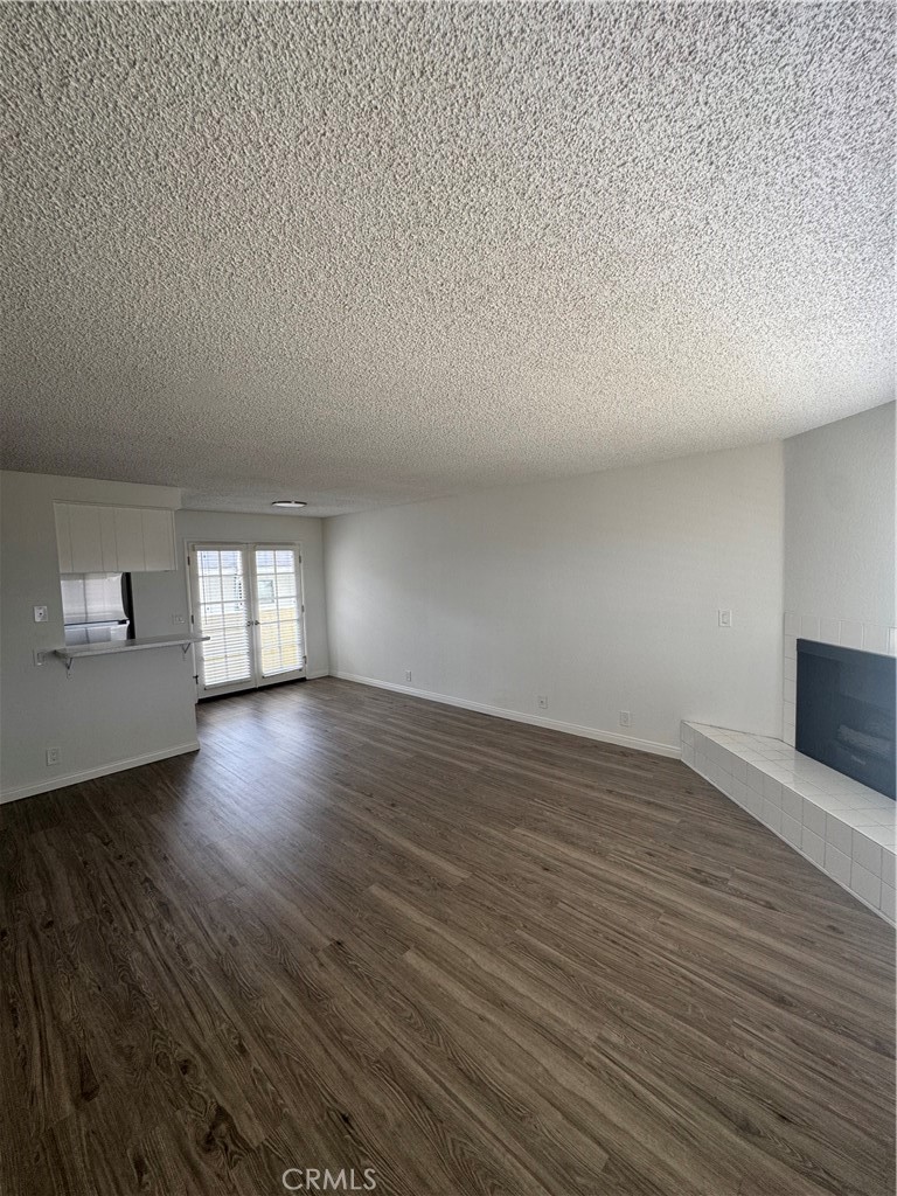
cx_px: 448
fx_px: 484
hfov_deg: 85.7
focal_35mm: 14
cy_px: 598
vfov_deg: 102.1
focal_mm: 2.22
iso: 80
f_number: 2.2
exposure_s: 1/99
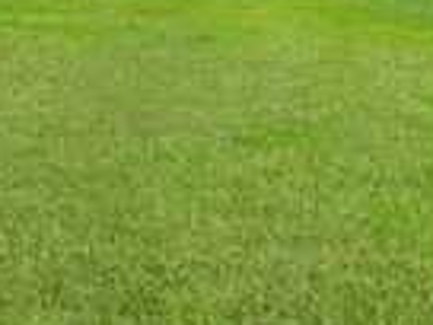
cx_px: -54
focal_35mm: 53
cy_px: -104
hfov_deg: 31.6
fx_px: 663
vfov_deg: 24.0
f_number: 11
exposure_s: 1/160
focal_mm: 16
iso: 400
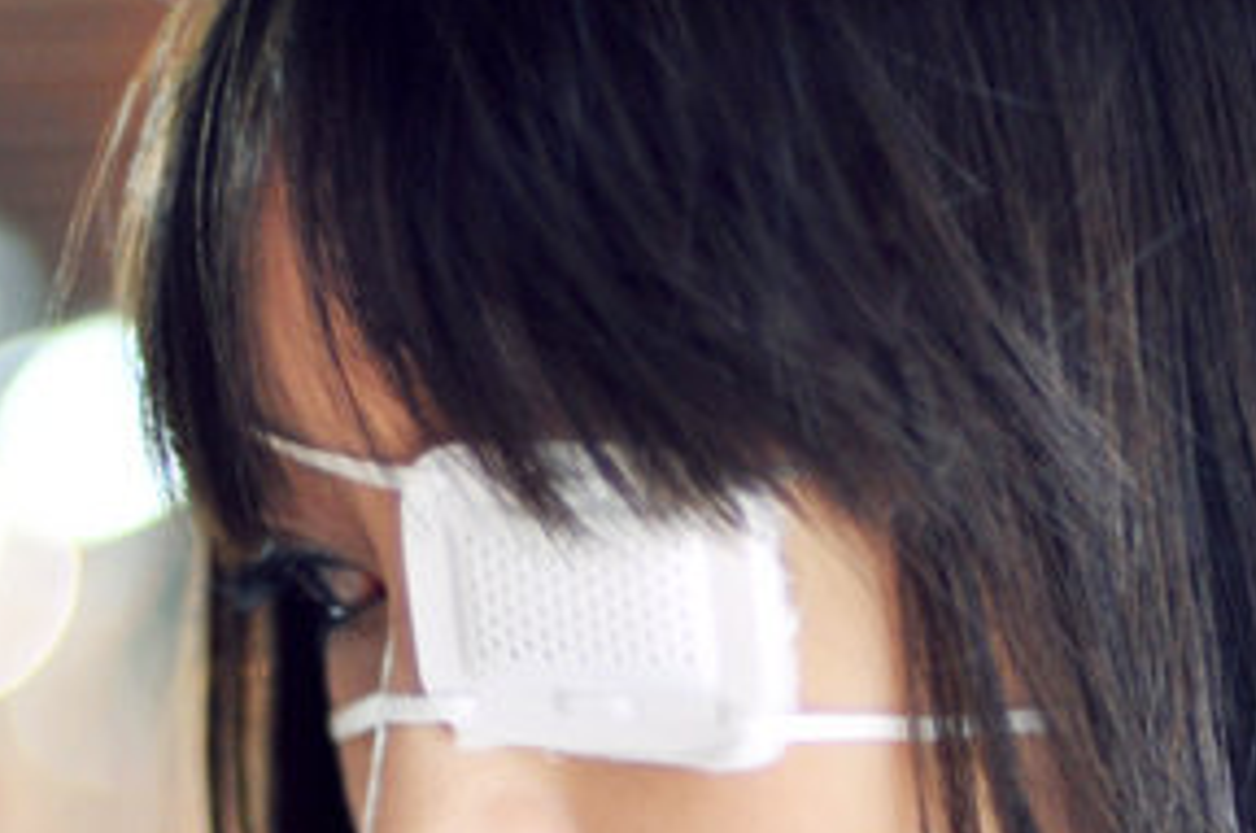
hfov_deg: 11.5
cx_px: 890
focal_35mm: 178
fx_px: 6200
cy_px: 1184
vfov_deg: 7.6
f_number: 1.6
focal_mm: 50
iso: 800
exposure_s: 1/50
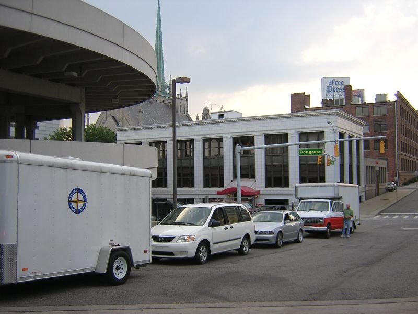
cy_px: 157
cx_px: 209
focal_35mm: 36
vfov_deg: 39.7
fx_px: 435
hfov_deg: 51.4
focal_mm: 4.7
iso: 100
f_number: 2.6
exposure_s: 1/206
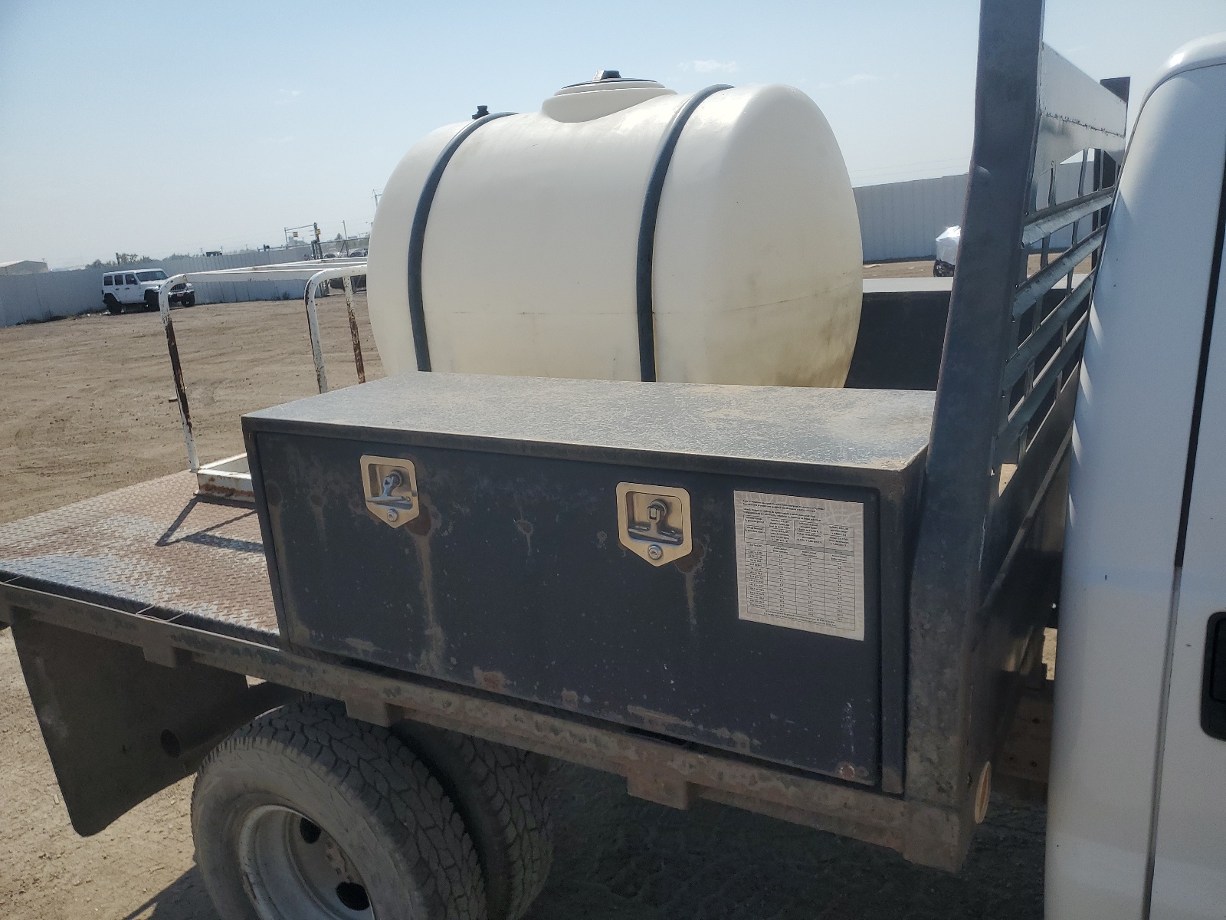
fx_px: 921
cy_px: 460
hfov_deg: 67.3
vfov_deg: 53.1
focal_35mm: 26
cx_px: 613
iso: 50
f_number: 1.5
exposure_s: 1/10000
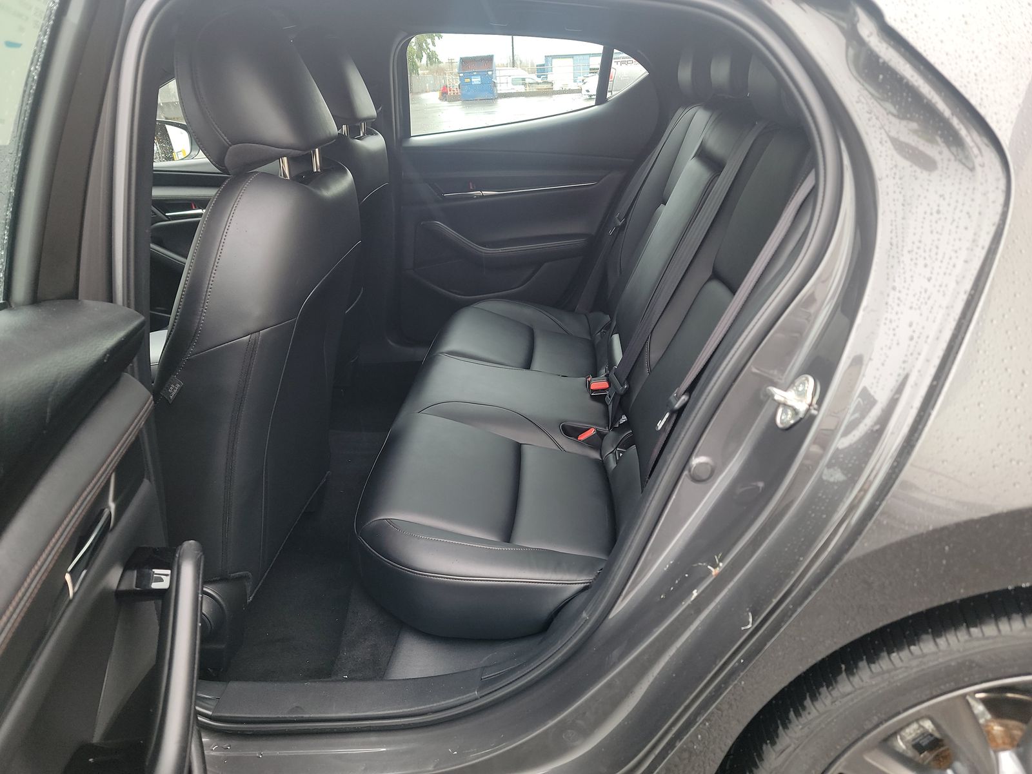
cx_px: 516
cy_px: 387
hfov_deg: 71.6
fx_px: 716
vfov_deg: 56.8
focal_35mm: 24
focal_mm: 6.7
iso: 125
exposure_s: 1/59
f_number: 1.8
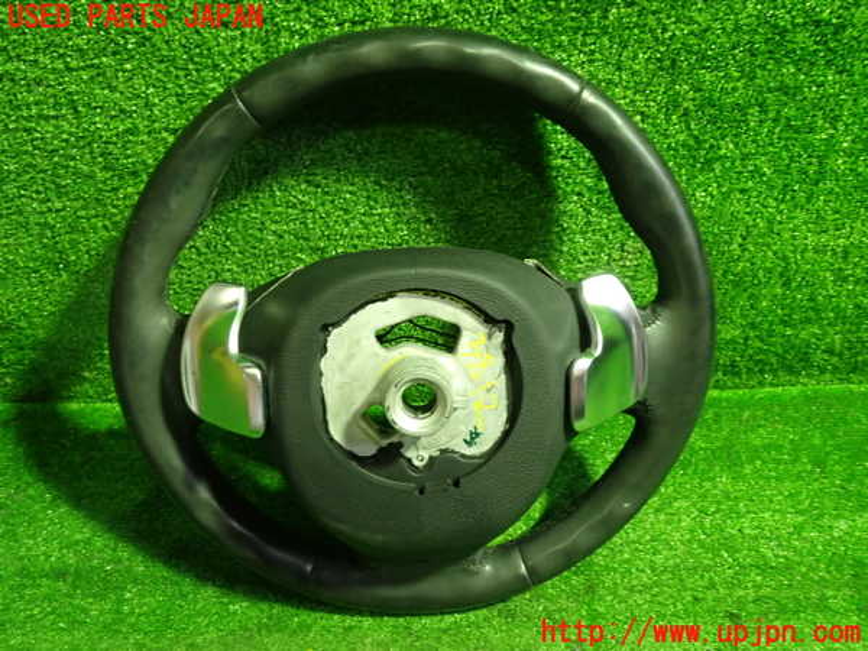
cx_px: 434
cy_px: 326
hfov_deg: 60.0
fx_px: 752
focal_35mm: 30
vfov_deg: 46.8
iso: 500
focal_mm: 5.4
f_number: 2.3
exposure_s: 1/30
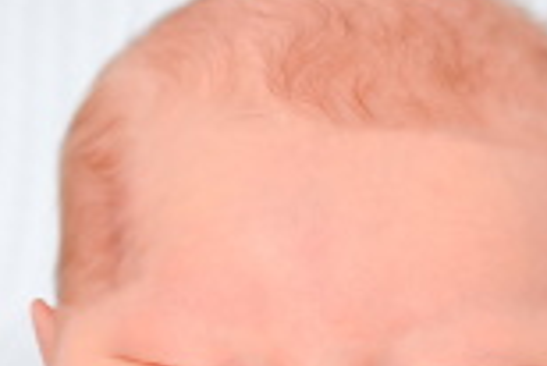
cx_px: 305
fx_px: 5034
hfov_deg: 6.2
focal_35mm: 331
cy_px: 378
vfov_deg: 4.2
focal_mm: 85
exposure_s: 1/125
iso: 800
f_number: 2.8
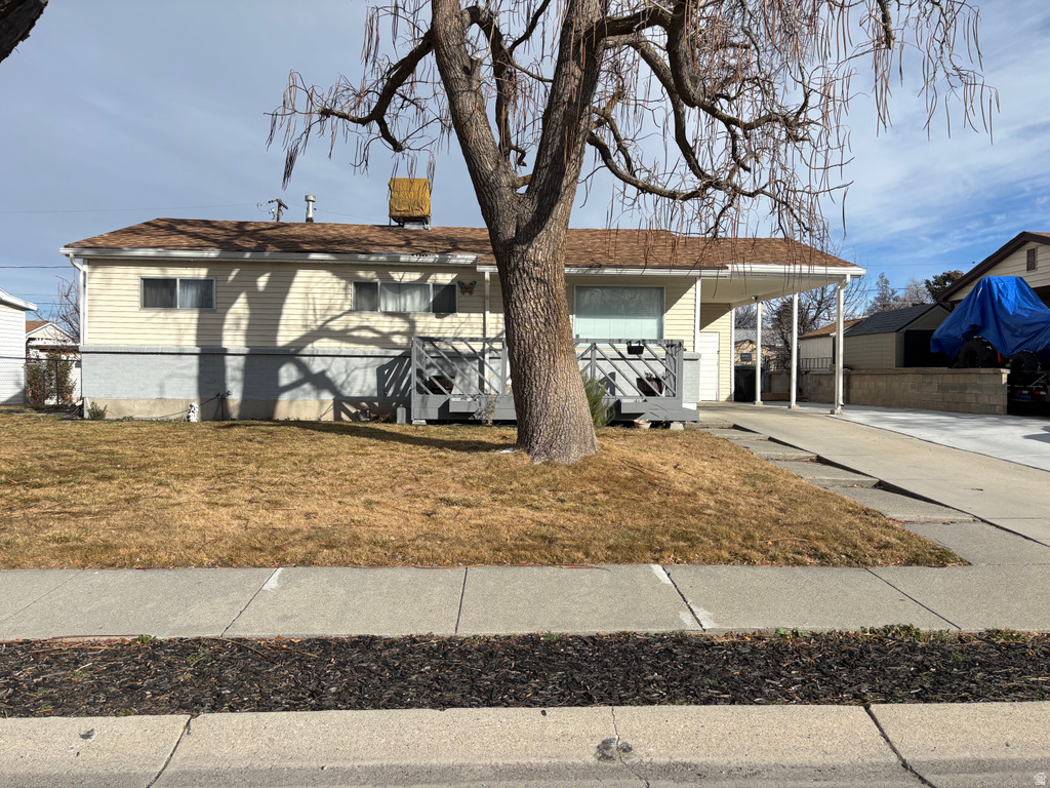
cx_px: 525
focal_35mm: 26
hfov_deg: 67.3
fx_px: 789
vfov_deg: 53.1
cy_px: 394
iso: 50
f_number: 1.6
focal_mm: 5.96
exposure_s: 1/5618
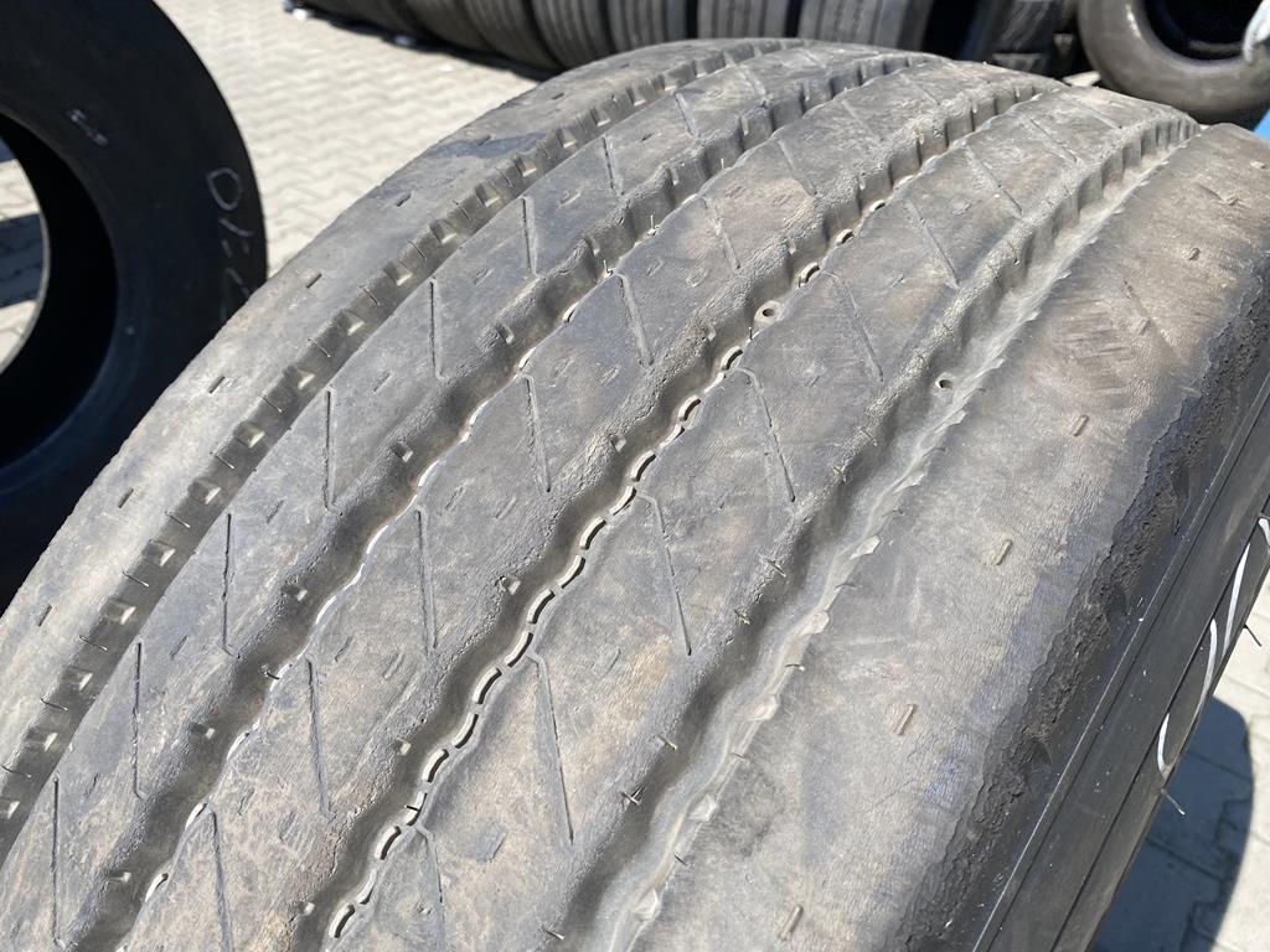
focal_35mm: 26
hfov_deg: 67.3
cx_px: 635
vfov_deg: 53.1
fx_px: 954
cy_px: 476
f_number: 1.8
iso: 32
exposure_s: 1/1608
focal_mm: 4.25
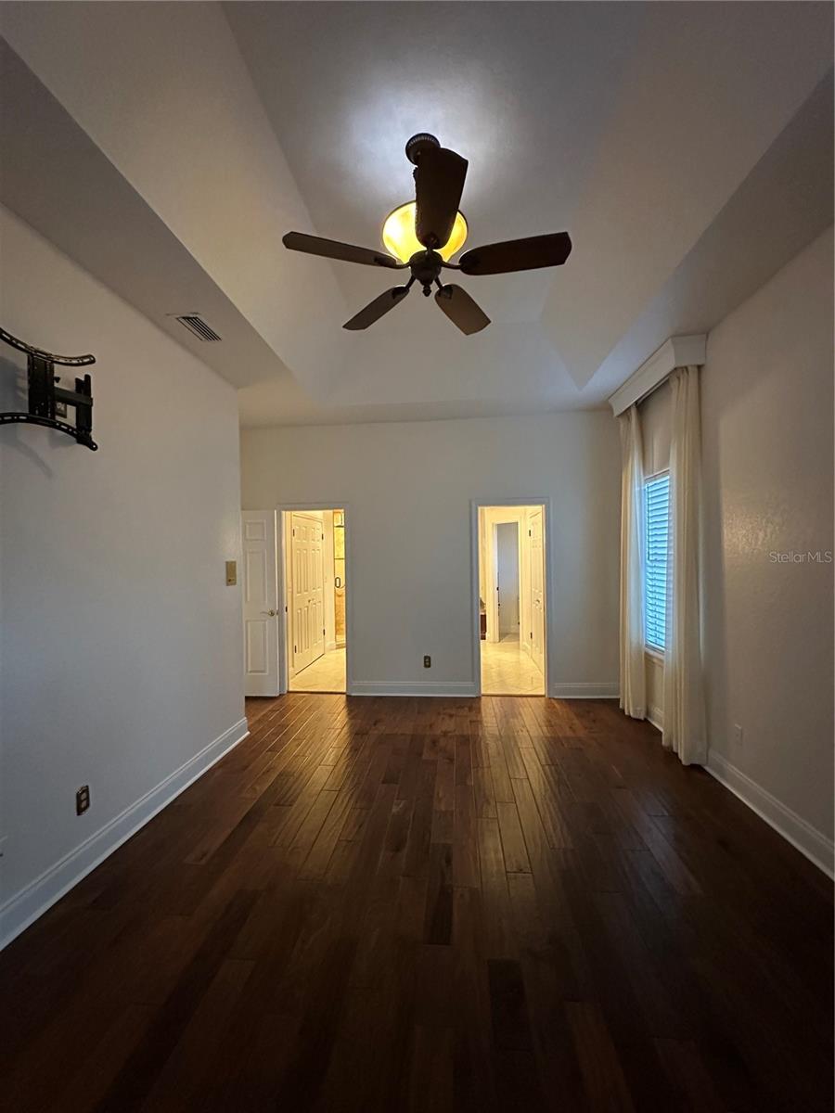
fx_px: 450
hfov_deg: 85.7
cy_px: 556
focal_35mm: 14
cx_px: 418
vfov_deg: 102.1
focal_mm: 2.22
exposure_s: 1/60
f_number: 2.2
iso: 800
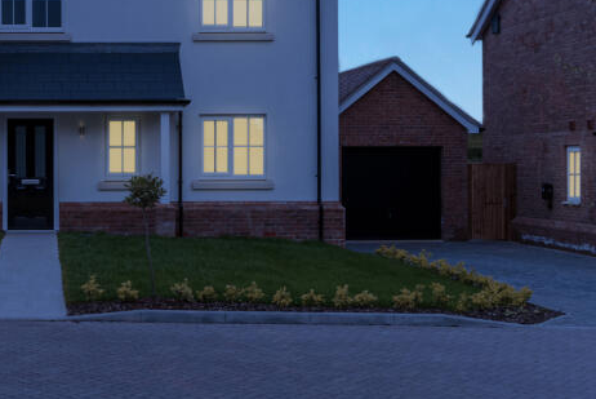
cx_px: -3
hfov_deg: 30.1
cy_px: 30
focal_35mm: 62
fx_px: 1027
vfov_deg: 21.4
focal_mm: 28
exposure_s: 1/800
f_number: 3.2
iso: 100
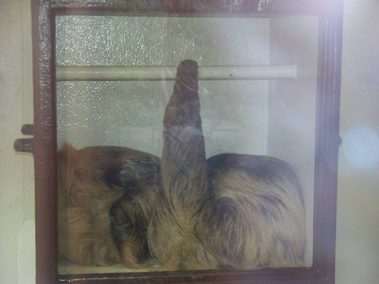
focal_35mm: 80
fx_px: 876
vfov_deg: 18.4
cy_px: 142
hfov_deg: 24.4
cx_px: 190
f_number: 3.4
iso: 200
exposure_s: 1/50
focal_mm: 16.86
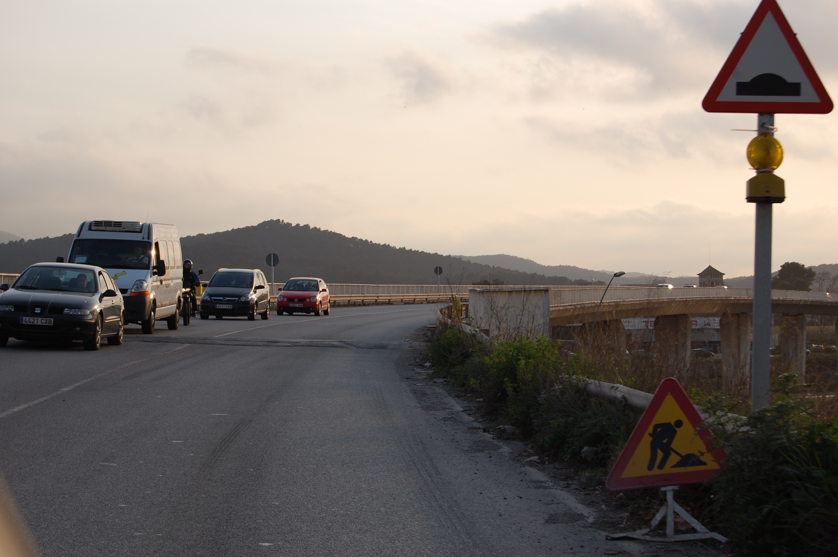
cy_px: 278
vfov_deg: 16.5
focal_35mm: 82
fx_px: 1919
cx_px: 419
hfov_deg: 24.6
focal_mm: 55
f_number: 9
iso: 200
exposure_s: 1/320
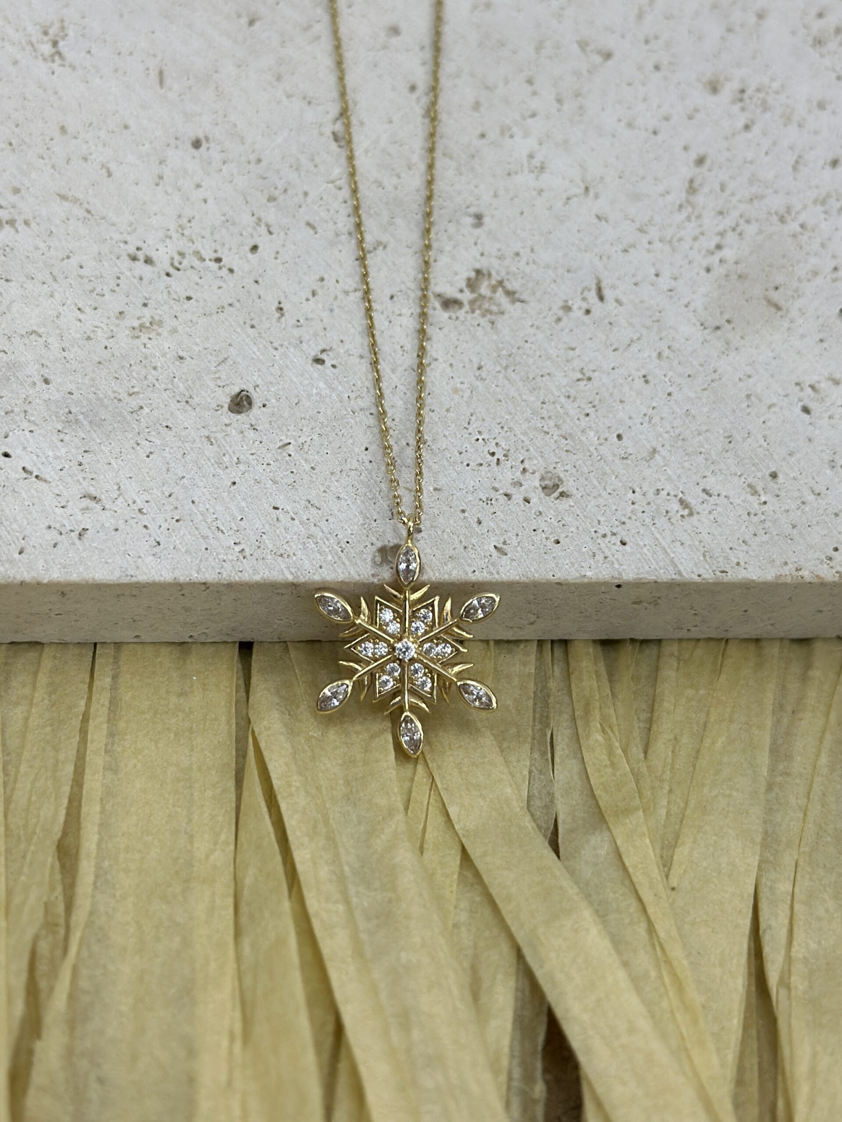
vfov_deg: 39.7
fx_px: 1557
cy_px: 561
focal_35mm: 48
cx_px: 421
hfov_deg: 30.3
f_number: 1.78
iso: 80
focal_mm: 6.86
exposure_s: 1/463
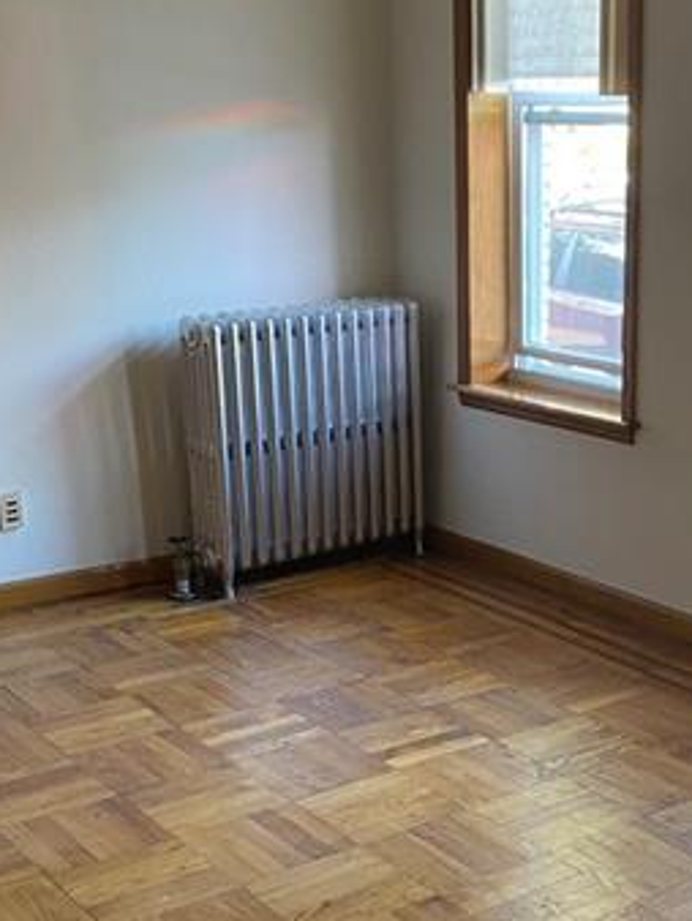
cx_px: 556
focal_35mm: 59
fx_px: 1571
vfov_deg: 32.5
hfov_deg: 24.4
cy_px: 580
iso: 250
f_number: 1.8
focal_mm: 4.25
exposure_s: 1/60
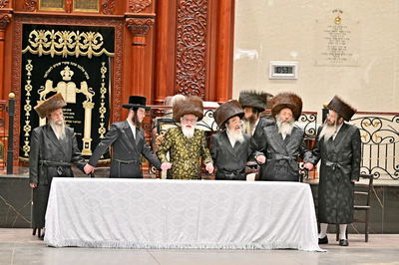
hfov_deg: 18.6
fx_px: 1218
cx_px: 200
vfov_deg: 12.4
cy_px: 132
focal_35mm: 110
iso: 320
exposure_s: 1/200
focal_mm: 110
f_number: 2.8
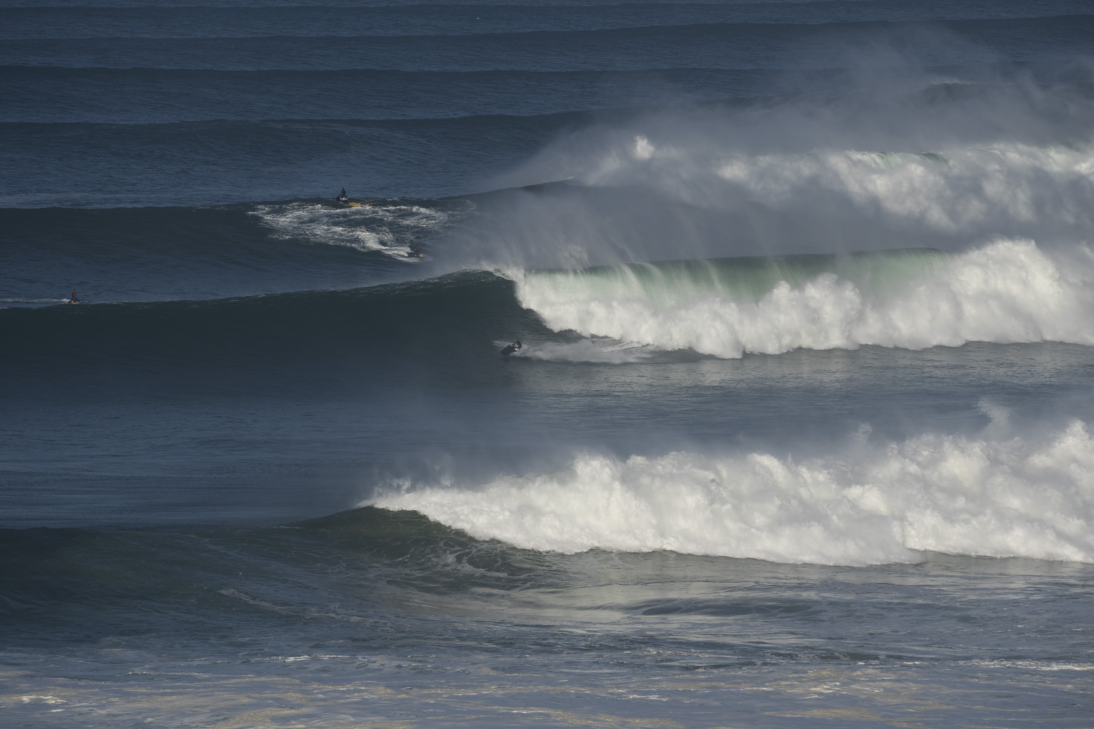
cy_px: 364
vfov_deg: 4.4
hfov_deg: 6.5
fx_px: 9572
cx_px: 547
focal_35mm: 315
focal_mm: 210
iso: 100
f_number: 9
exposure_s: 1/500
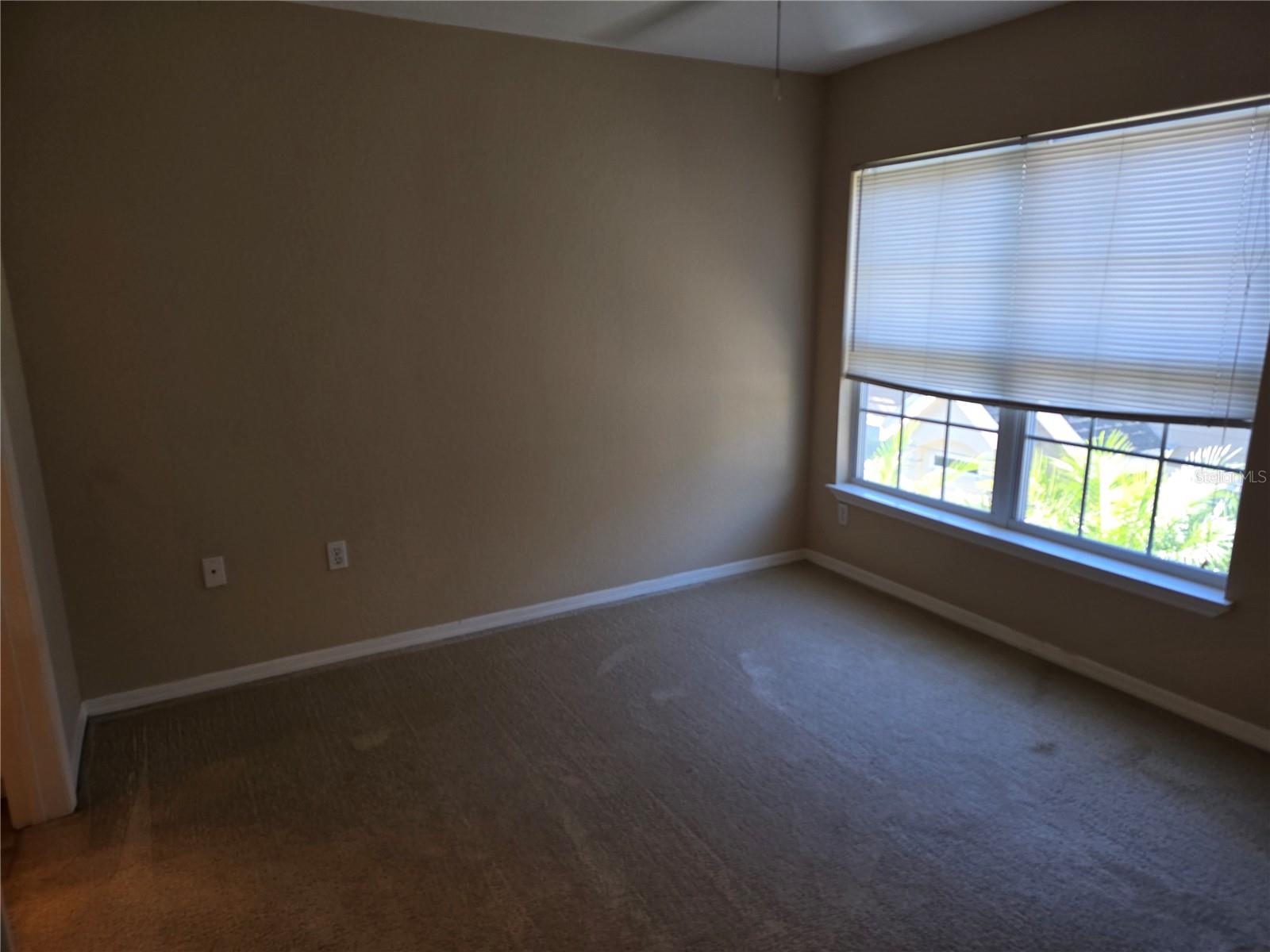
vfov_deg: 58.9
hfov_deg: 73.9
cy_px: 476
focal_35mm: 23
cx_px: 635
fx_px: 844
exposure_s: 1/60
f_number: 1.7
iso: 50
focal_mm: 6.3
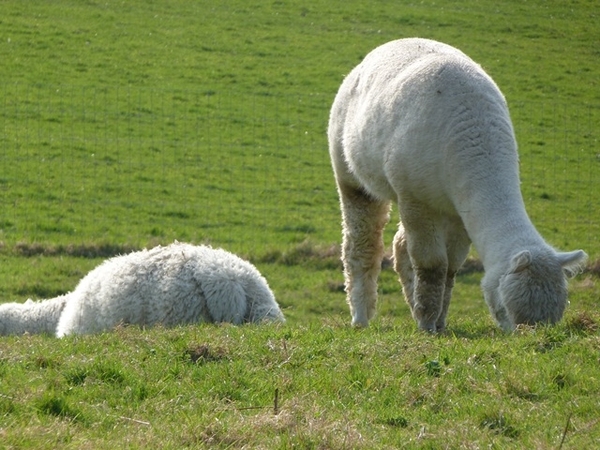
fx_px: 8095
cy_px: 225
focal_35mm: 467
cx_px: 300
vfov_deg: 3.2
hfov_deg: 4.2
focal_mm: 84.1
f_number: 5
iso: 80
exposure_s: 1/250
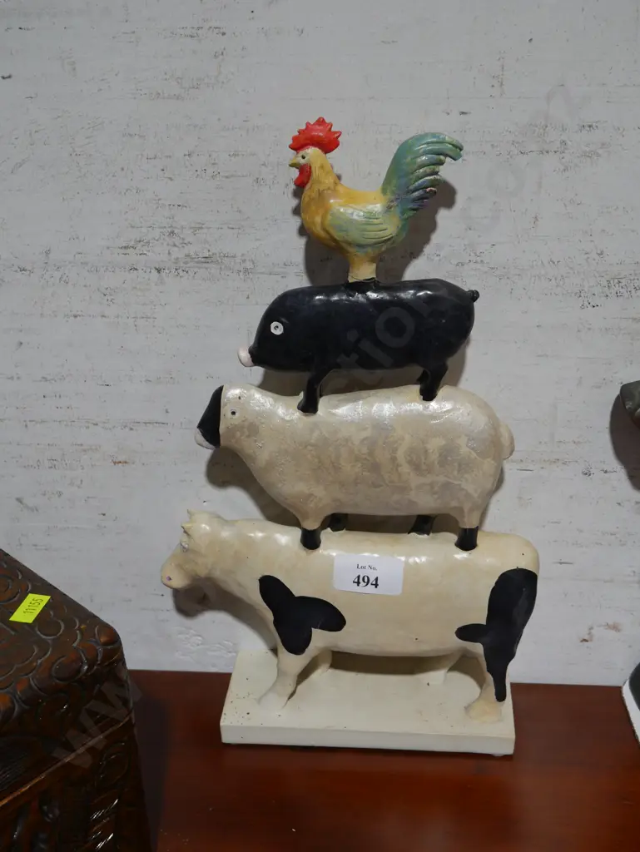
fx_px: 1034
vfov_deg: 44.8
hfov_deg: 34.4
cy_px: 426
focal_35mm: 42
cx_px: 320
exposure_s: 1/60
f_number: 5.6
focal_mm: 21
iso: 400
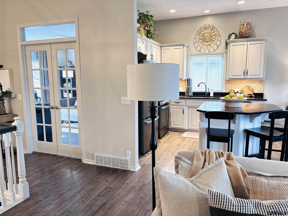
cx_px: 144
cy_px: 108
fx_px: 216
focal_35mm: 26
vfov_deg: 53.1
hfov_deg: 67.3
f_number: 1.6
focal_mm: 5.96
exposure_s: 1/60
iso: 160
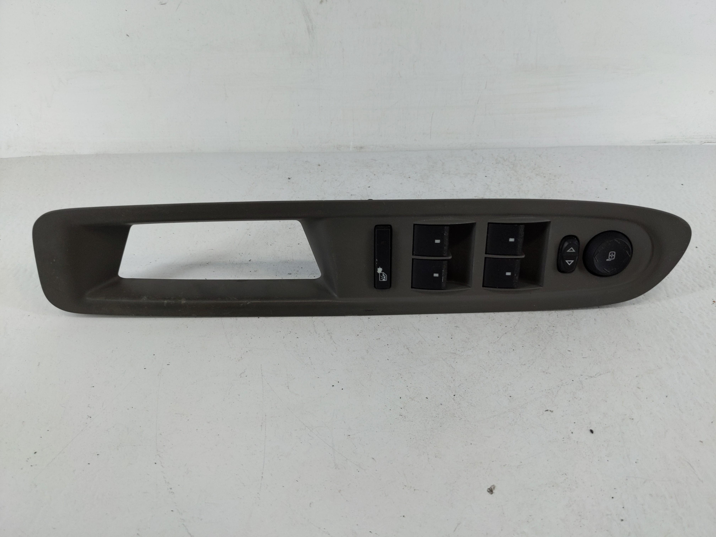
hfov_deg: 69.4
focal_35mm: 25
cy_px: 268
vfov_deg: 54.9
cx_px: 358
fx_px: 517
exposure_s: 1/124
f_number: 1.73
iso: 55
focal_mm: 4.38
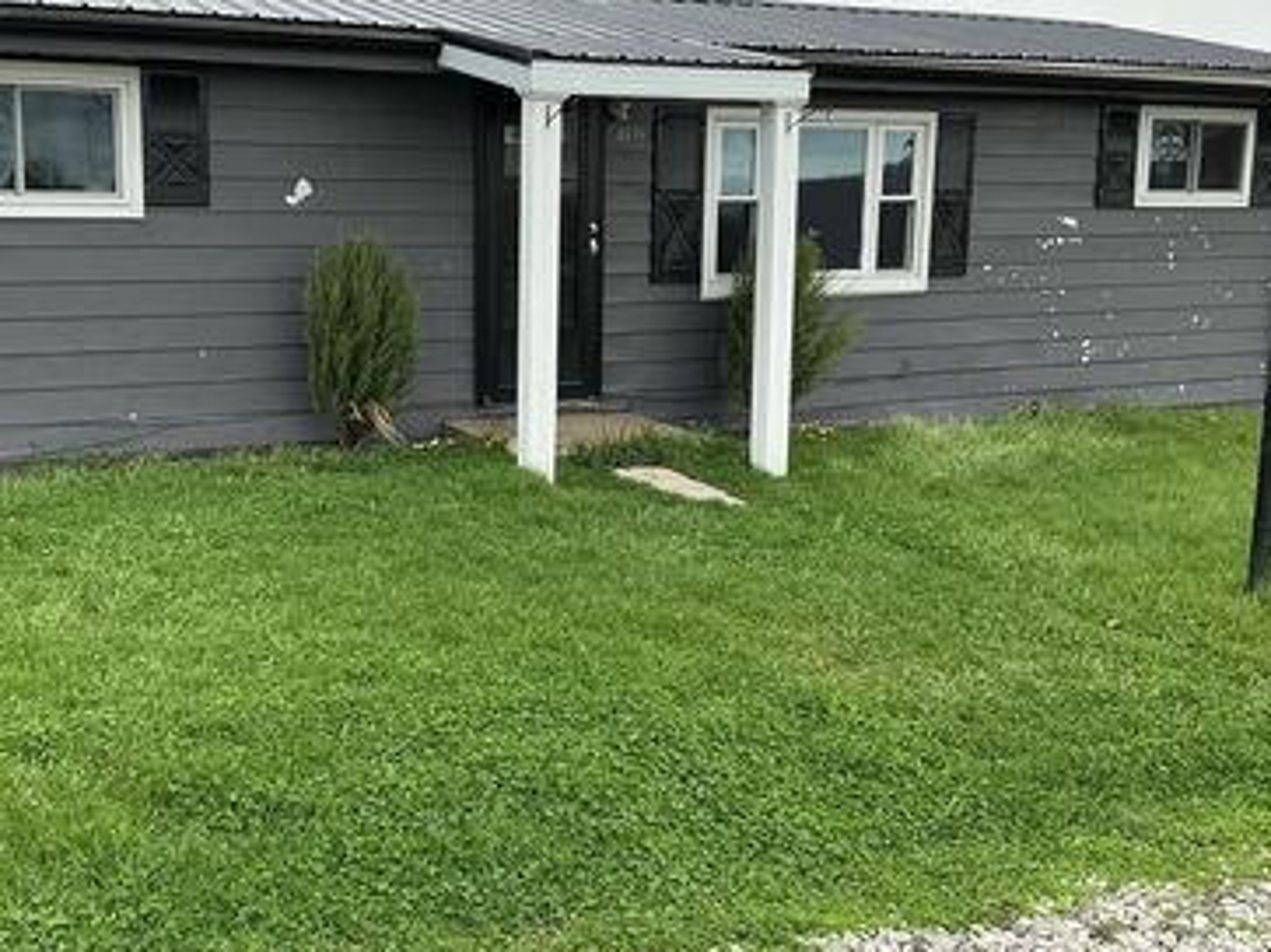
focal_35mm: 40
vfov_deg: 35.9
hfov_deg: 46.7
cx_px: 539
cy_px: 397
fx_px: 1468
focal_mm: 3
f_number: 1.8
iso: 25
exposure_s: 1/642
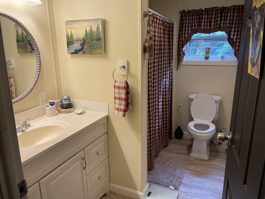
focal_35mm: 25
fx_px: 191
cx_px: 132
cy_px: 100
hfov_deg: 69.4
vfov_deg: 54.9
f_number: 1.6
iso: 125
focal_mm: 5.1
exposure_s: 1/120
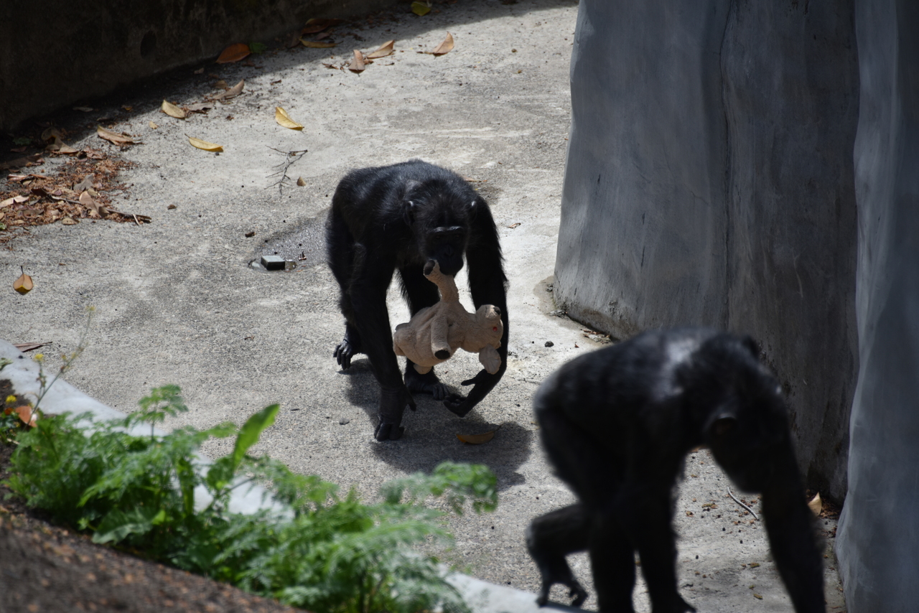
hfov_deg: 6.9
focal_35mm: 300
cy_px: 306
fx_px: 7660
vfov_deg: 4.6
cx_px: 460
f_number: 5.6
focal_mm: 300
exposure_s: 1/640
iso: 200
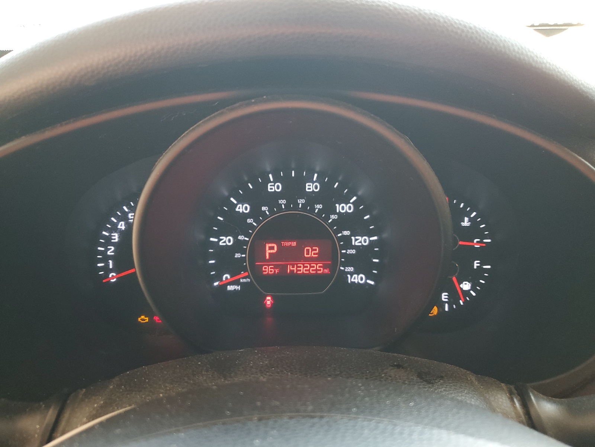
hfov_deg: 67.3
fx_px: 447
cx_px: 298
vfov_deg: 53.1
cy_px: 224
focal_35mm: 26
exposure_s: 1/60.2
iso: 92
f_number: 1.5
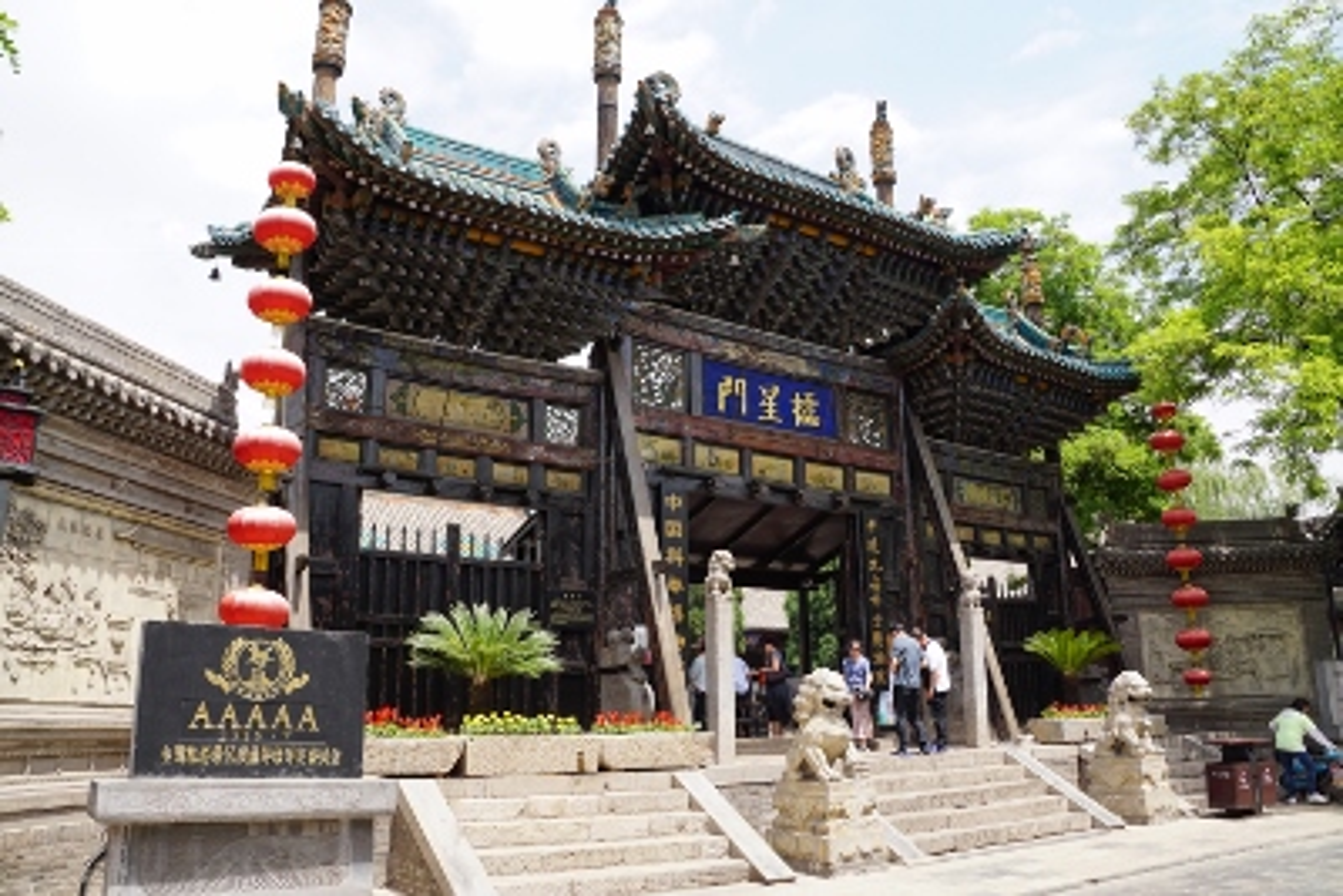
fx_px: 1008
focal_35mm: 27
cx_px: 672
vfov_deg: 48.0
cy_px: 448
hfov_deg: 67.4
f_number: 9
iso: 100
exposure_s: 1/125
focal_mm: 18
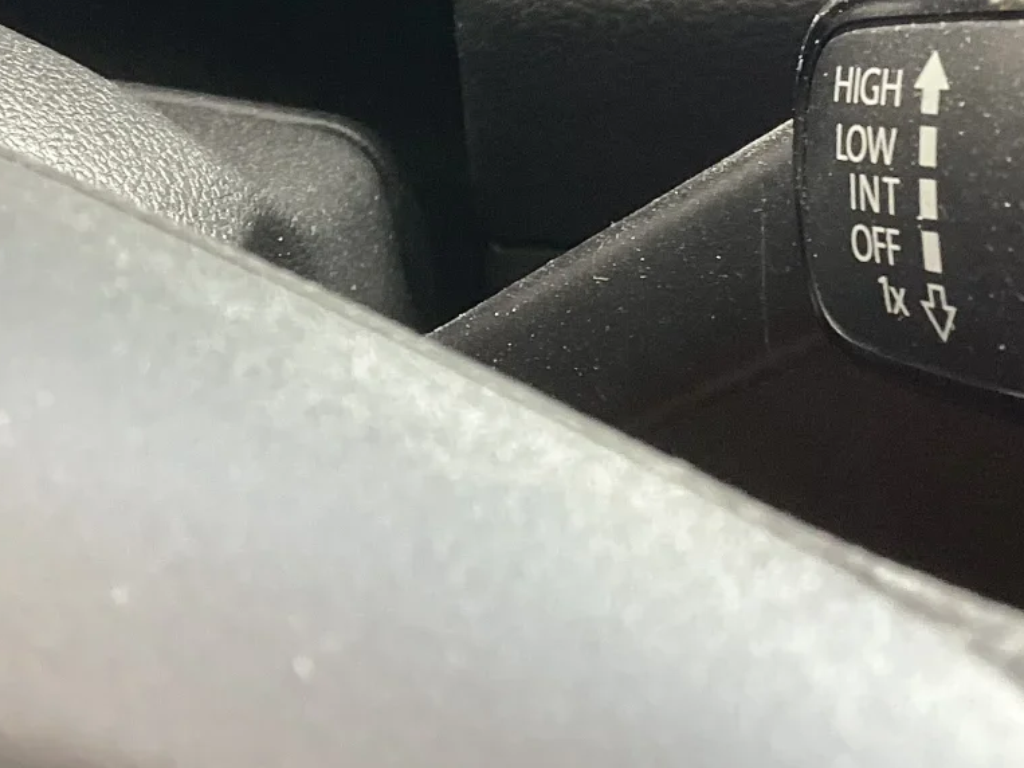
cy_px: -150
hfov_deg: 25.0
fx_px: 2307
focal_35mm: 78
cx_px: 576
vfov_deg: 18.0
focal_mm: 3.3
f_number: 2.4
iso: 64
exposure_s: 1/60
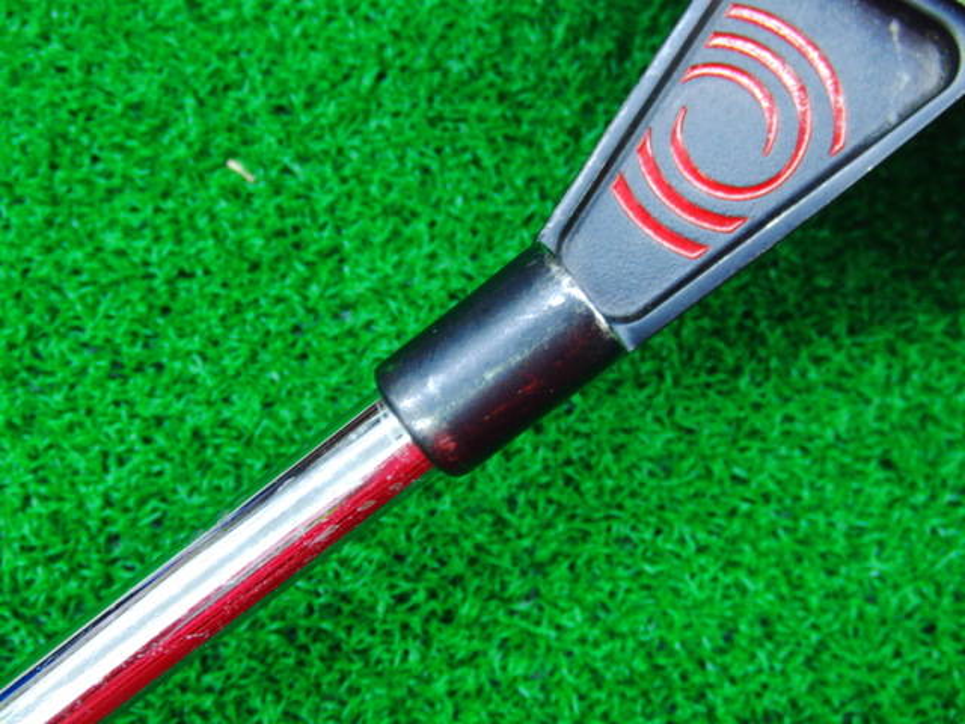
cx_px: 482
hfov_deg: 50.1
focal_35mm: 37
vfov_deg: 38.7
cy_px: 362
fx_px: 1031
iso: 400
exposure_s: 1/25
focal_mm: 6.42
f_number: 3.6
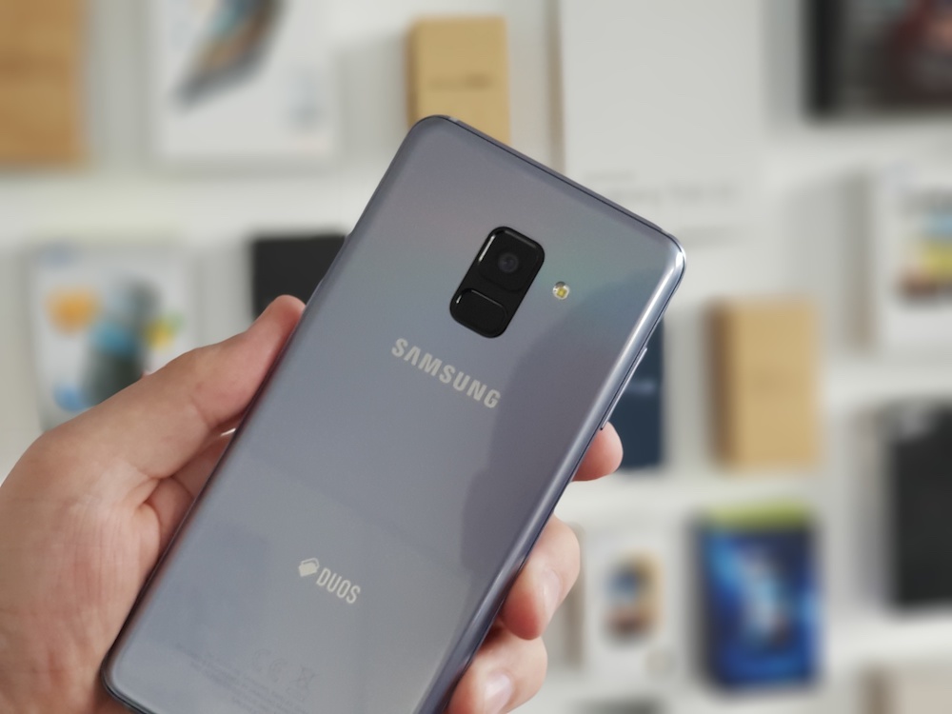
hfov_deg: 36.8
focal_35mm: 52
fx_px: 1430
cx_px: 476
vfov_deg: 28.0
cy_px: 357
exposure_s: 1/33
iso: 160
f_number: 2.4
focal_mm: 6
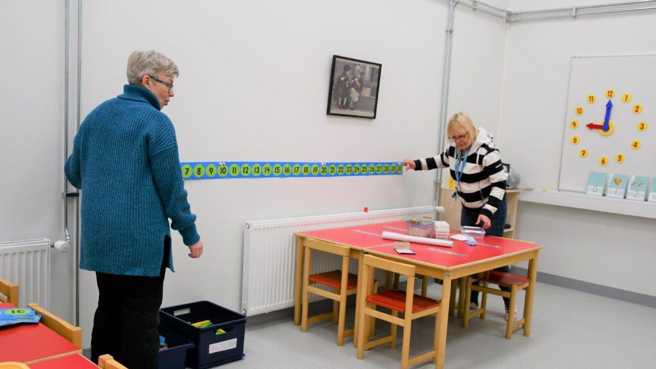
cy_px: 201
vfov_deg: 33.7
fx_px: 609
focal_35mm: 35
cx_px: 330
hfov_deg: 56.6
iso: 640
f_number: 3.8
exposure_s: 1/250
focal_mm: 22
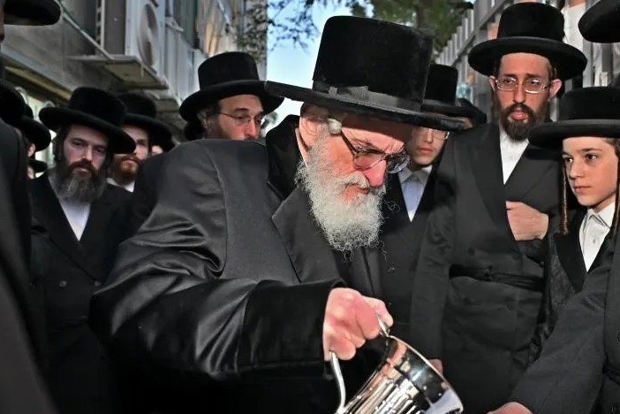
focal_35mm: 35
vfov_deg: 37.9
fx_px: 603
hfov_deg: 54.2
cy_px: 203
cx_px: 356
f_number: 4
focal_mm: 24
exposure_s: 1/200
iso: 1000
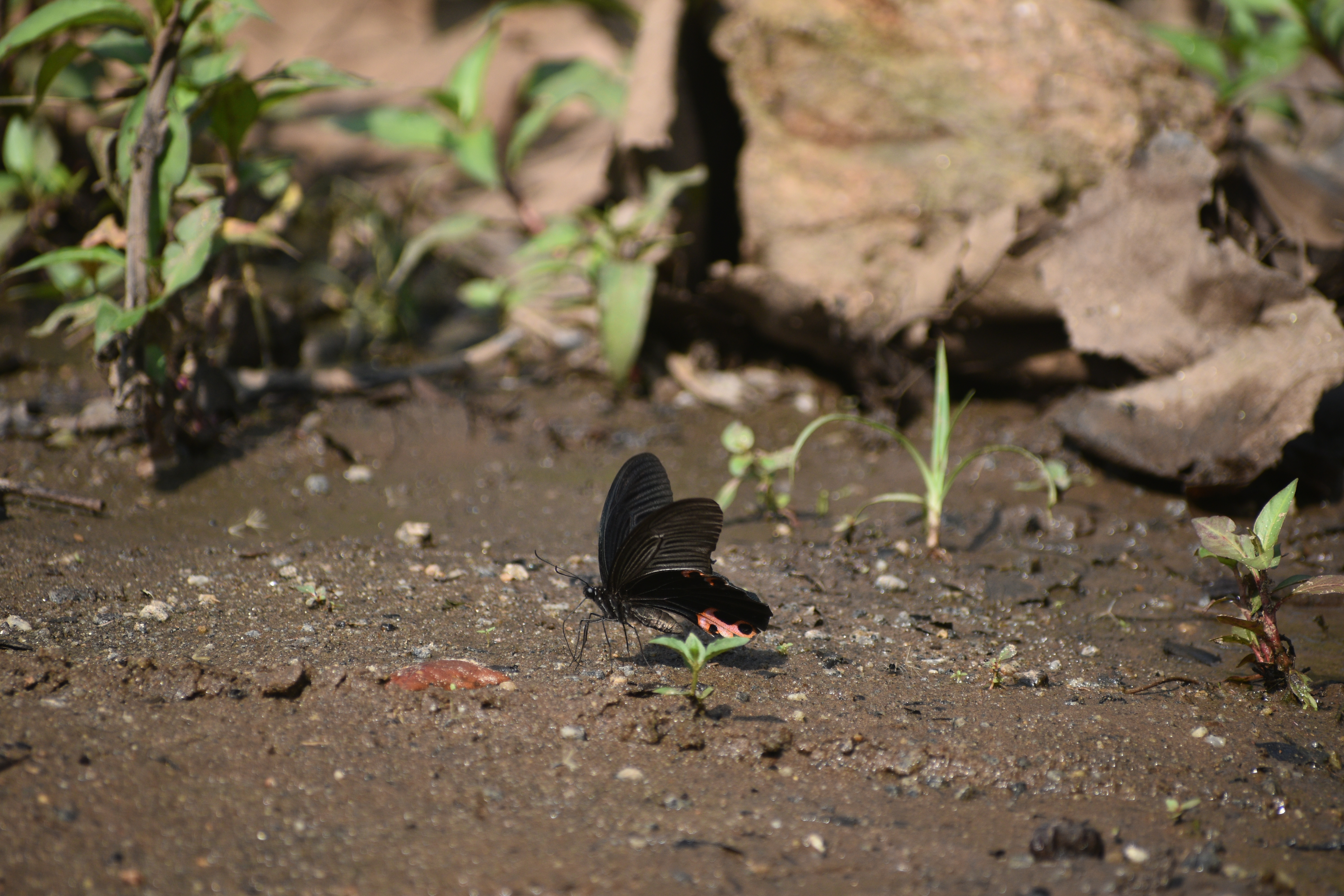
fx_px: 16799
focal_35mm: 450
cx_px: 672
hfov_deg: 4.6
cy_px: 448
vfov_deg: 3.1
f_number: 6.3
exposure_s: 1/500
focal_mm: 300
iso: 250
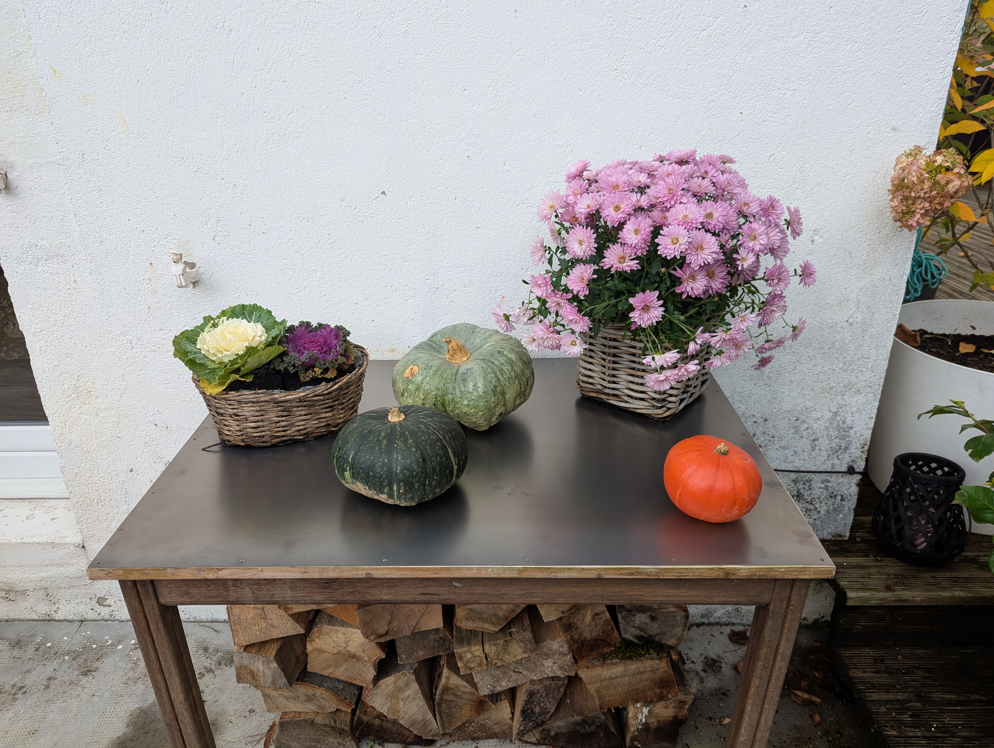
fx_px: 690
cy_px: 374
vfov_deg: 56.9
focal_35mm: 24
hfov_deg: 71.5
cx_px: 497
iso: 55
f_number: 1.85
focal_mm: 6.81
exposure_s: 1/366
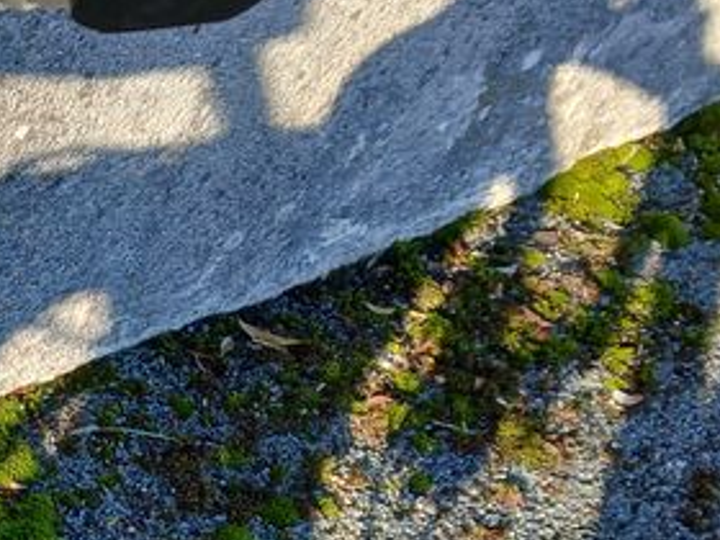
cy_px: 617
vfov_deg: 15.4
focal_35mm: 93
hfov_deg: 18.5
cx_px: -378
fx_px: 1934
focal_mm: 3.98
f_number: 1.8
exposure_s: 1/121
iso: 20
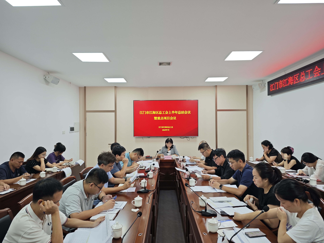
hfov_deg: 73.9
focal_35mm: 23
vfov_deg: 58.9
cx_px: 162
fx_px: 215
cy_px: 122
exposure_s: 1/100
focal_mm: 6.55
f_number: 1.6
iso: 100
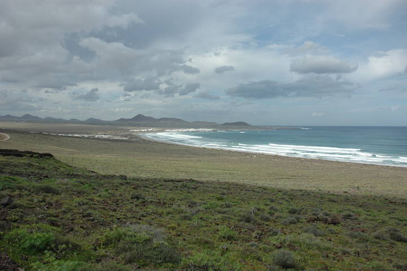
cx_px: 204
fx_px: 305
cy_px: 136
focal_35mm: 27
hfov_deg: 67.4
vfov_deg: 47.9
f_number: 10
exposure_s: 1/400
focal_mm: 18
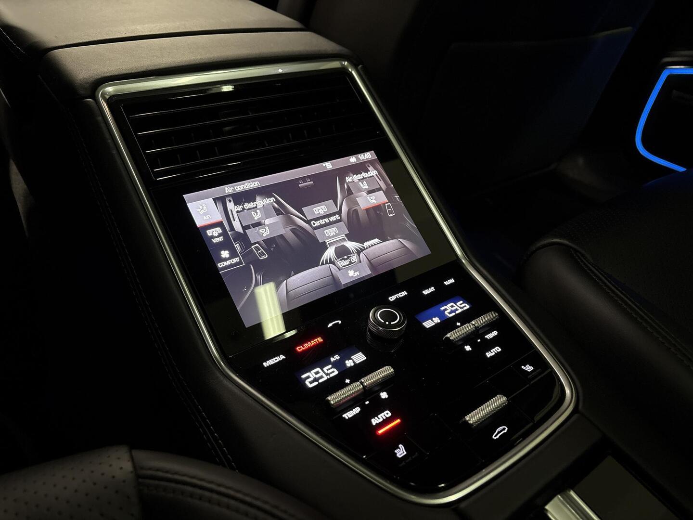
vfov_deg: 53.1
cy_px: 260
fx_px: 521
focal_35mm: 26
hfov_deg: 67.3
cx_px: 346
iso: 640
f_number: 1.6
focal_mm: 5.96
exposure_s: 1/35
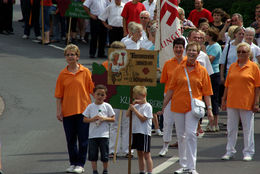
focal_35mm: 300
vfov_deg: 4.6
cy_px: 87
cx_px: 130
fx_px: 2169
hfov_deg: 6.9
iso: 400
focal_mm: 200
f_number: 8
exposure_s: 1/750
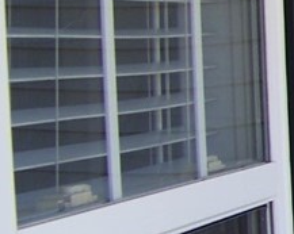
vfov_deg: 9.3
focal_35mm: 166
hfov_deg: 10.2
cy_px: 87
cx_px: 683
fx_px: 1442
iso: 64
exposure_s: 1/160
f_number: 2.8
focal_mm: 5.85
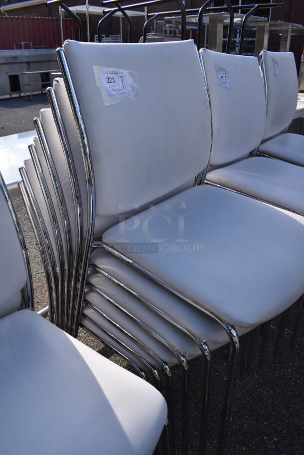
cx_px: 152
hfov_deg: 48.0
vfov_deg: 67.3
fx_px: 341
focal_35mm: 27
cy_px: 228
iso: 200
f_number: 7.1
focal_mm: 18
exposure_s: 1/400
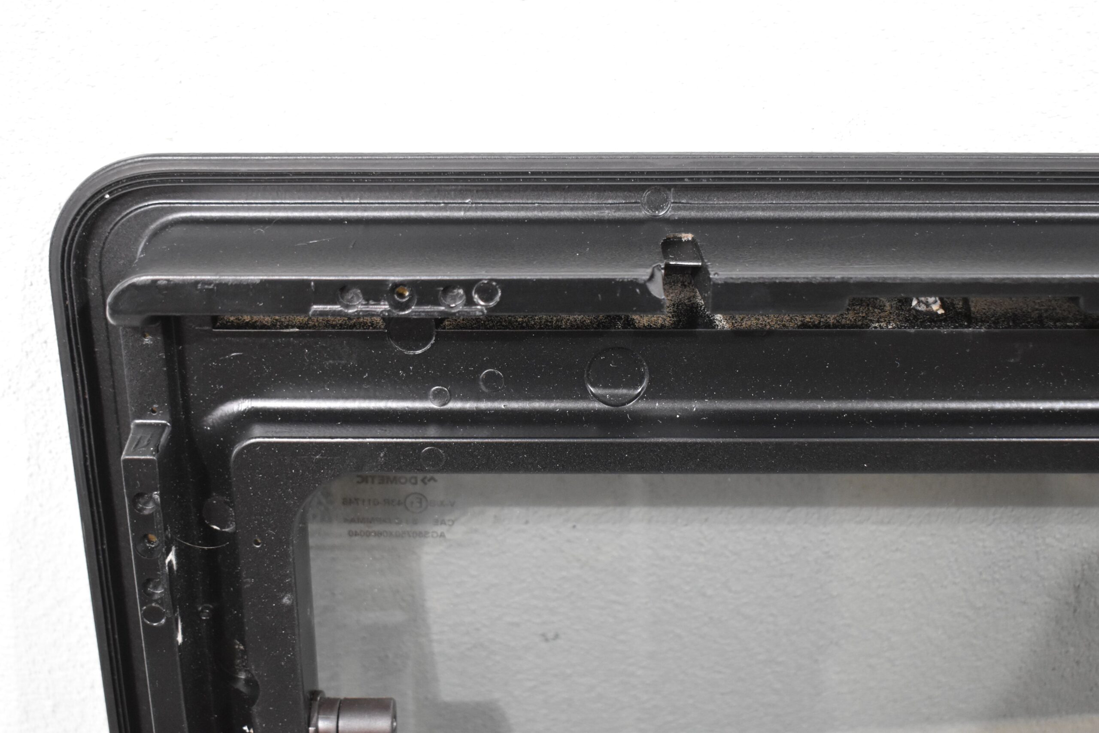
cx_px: 550
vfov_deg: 28.1
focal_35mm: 48
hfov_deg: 41.1
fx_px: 1465
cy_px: 366
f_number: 4.5
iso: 2500
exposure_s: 1/125
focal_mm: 32
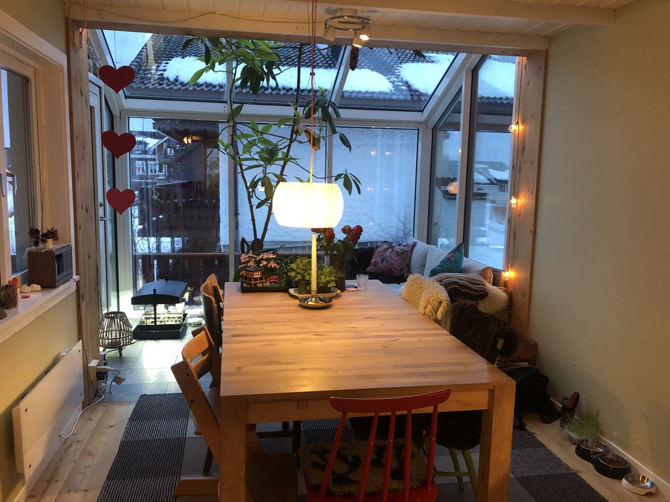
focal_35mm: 28
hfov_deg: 63.4
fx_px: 542
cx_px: 335
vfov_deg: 49.7
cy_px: 251
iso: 64
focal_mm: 4
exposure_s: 1/17
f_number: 1.8
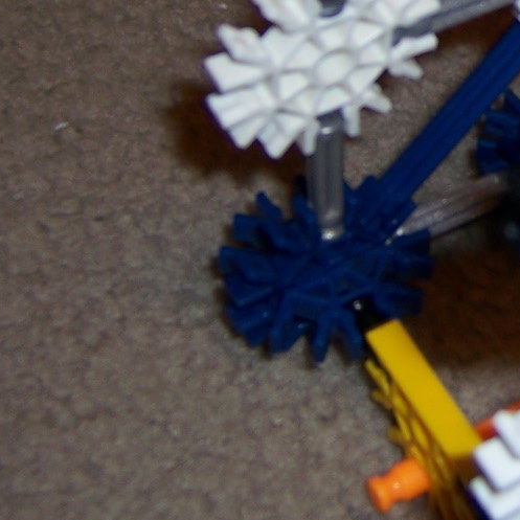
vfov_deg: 18.7
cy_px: 23
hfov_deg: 18.3
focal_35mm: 91
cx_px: 578
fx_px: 1547
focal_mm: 5.5
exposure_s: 1/60
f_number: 2.8
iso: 80
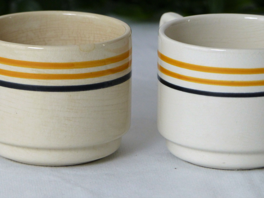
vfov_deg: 4.8
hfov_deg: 6.5
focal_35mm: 307
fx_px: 2341
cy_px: 99
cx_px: 132
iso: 250
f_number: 2.8
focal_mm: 50.2
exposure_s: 1/80
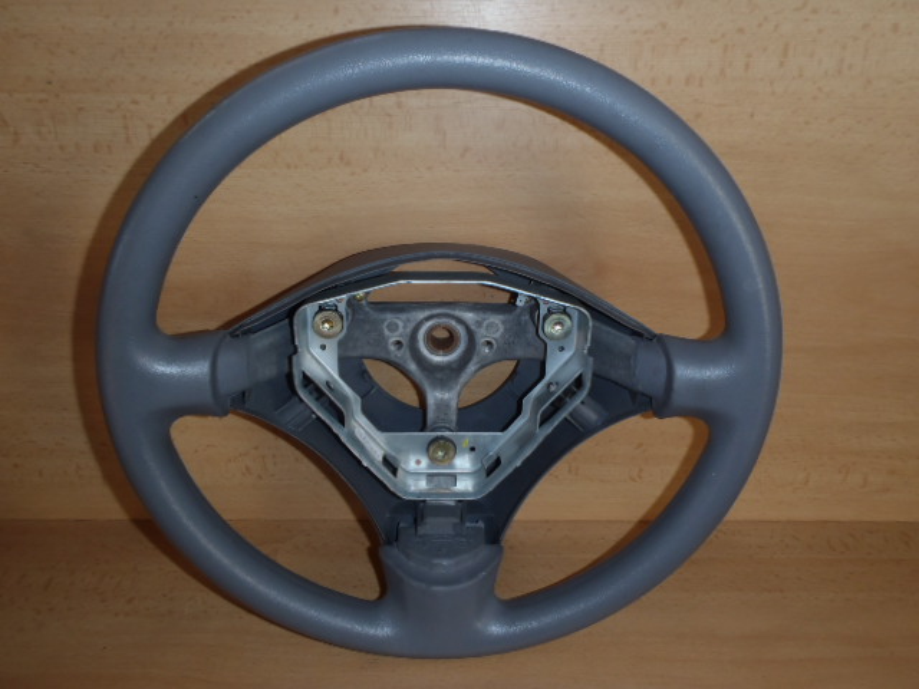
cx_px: 460
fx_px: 743
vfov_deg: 49.7
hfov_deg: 63.4
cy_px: 344
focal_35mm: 28
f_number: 3.9
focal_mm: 5
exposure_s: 1/30
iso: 100
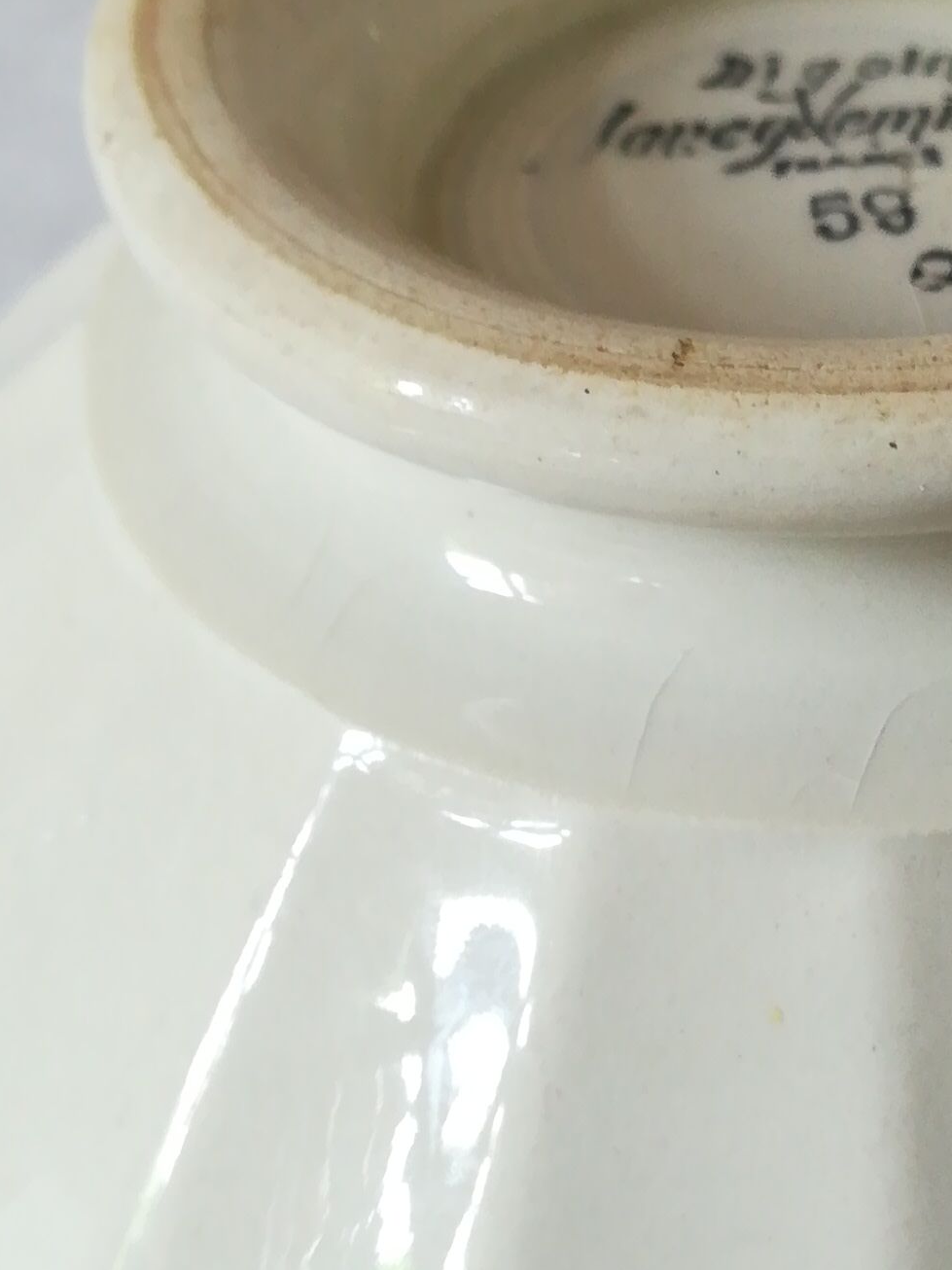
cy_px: 526
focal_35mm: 79
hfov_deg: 18.3
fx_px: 2898
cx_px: 866
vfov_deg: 24.7
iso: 125
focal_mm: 3.83
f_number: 2.2
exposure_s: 1/33.3
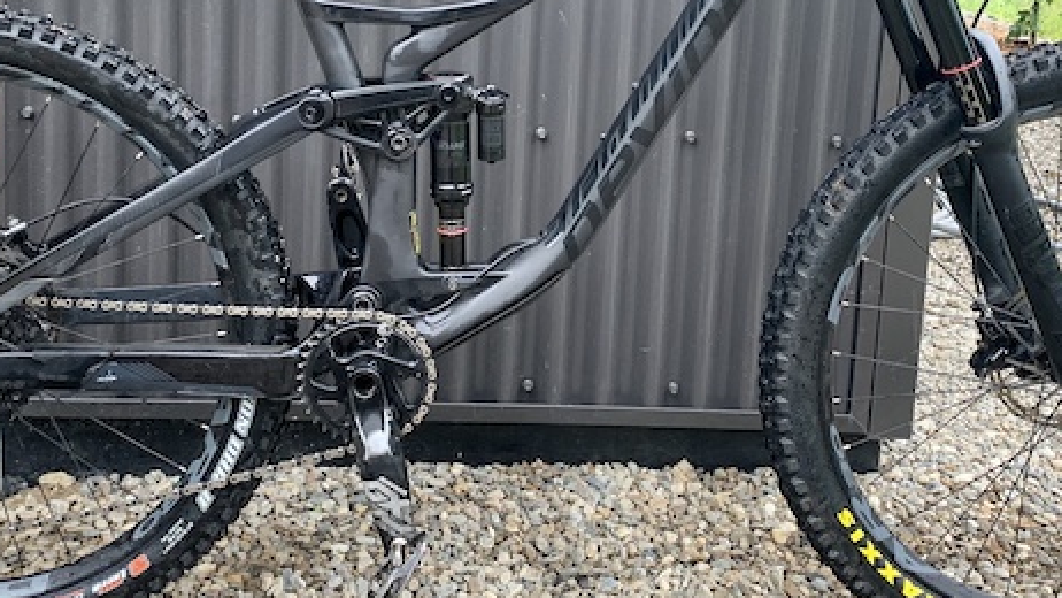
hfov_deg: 42.1
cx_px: 522
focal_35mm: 49
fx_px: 1380
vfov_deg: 24.1
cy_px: 117
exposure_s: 1/121
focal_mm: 4.25
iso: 80
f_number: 1.8
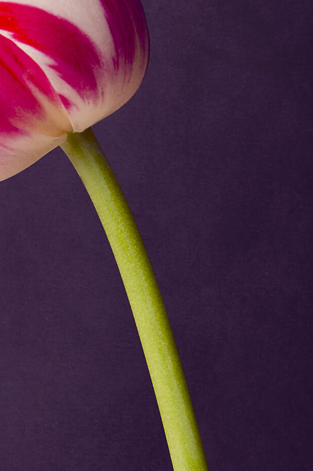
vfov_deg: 7.6
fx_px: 3560
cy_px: 193
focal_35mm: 272
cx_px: -20
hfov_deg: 5.0
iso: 200
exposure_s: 1/200
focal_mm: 70
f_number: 16
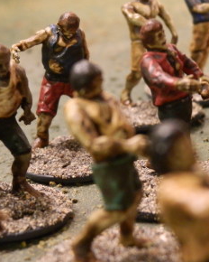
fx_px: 851
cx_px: 118
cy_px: 104
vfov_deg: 17.4
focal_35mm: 110
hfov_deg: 14.0
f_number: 3.7
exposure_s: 1/8
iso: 320
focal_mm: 10.99
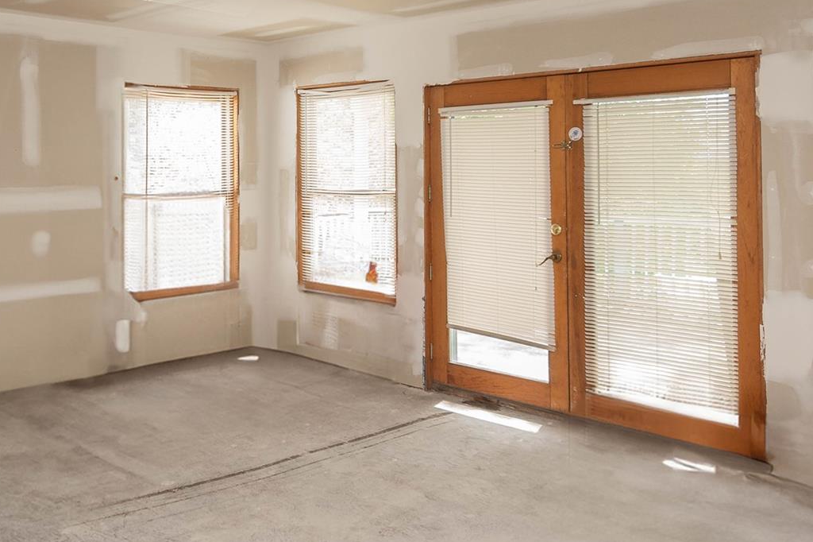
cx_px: 306
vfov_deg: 43.6
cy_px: 269
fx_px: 677
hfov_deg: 61.1
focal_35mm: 30
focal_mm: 10
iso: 400
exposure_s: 1/60
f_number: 5
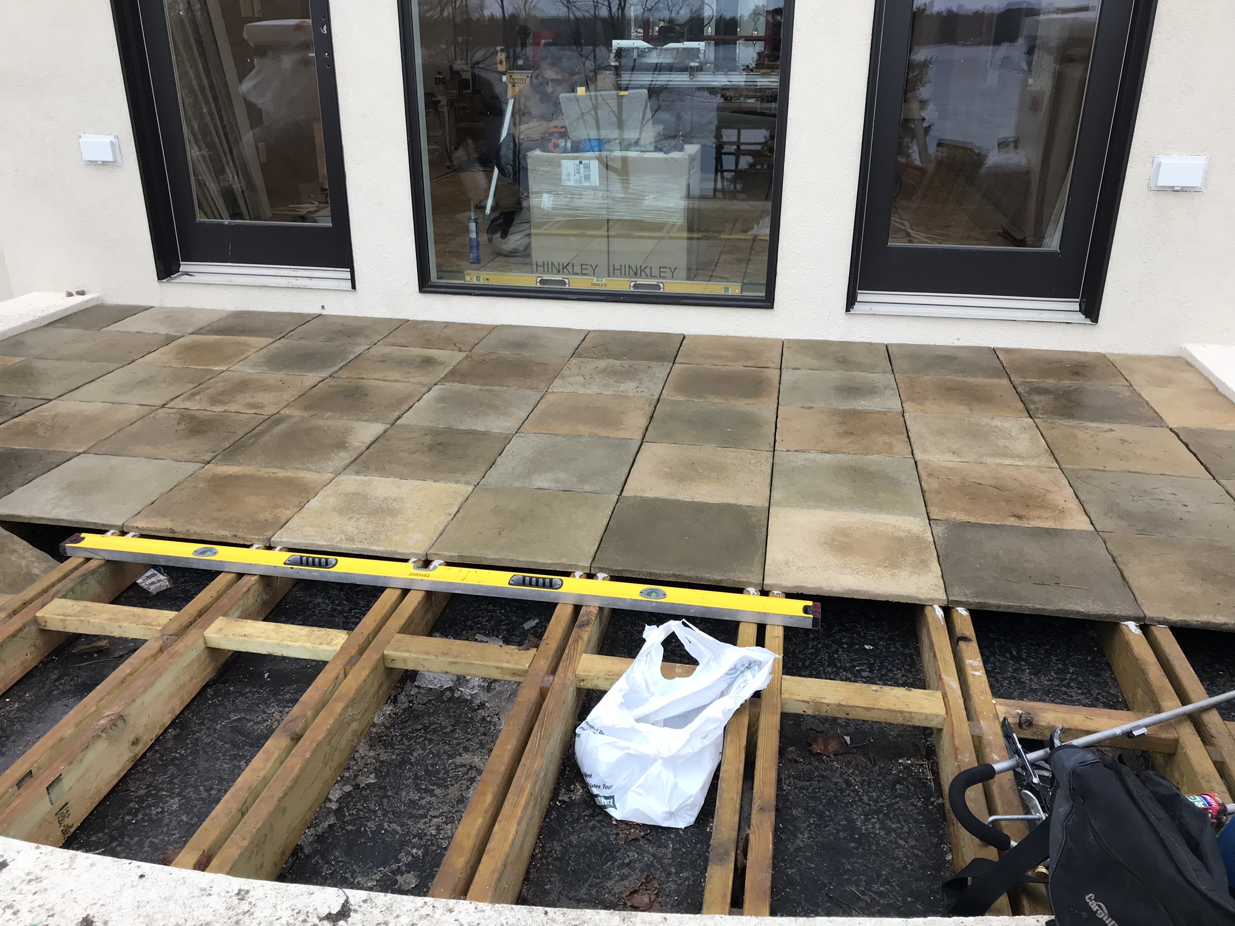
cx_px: 618
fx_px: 999
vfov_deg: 49.7
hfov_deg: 63.4
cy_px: 463
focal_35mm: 28
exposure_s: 1/120
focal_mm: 3.99
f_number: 1.8
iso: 32
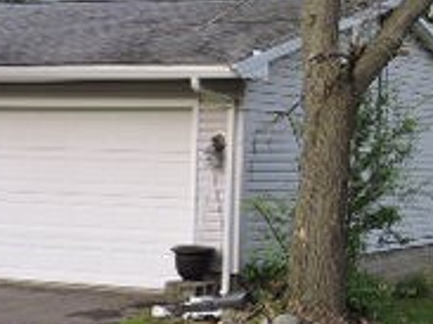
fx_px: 1225
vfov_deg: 15.0
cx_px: 613
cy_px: 92
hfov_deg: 18.2
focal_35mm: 98
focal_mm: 5
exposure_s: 1/200
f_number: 3.1
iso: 100
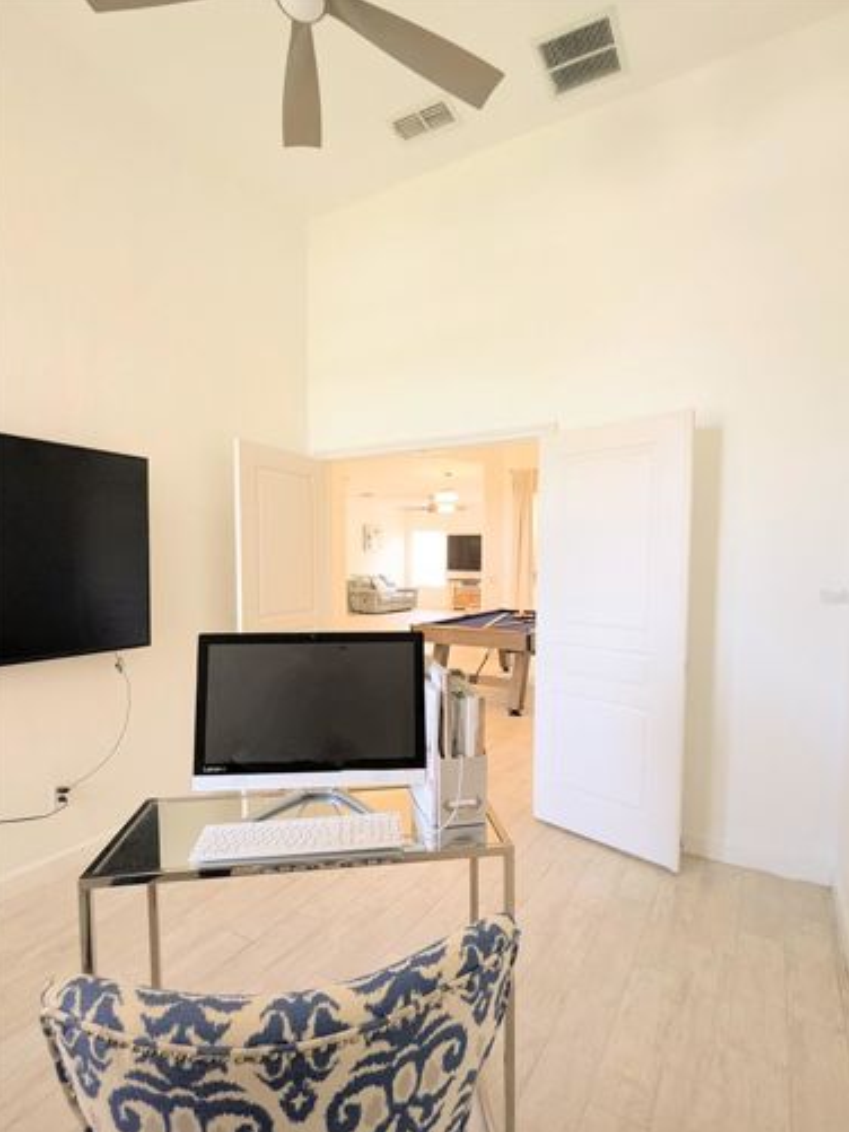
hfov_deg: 74.7
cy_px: 597
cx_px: 440
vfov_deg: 90.9
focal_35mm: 17
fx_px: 556
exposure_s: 1/30
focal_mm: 2.35
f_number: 2.2
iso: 103
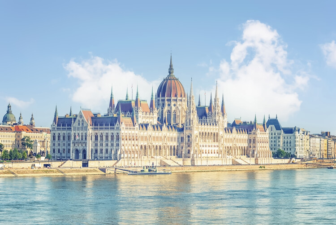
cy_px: 112
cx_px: 168
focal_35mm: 105
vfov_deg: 13.1
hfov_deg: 19.4
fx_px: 981
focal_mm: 105
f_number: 7.1
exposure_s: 1/200
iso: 64
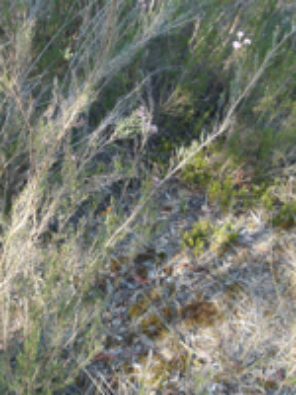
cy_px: 124
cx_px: 39
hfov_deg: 29.2
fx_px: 547
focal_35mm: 48
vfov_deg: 39.1
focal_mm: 4.5
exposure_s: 1/100
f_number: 2.8
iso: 100
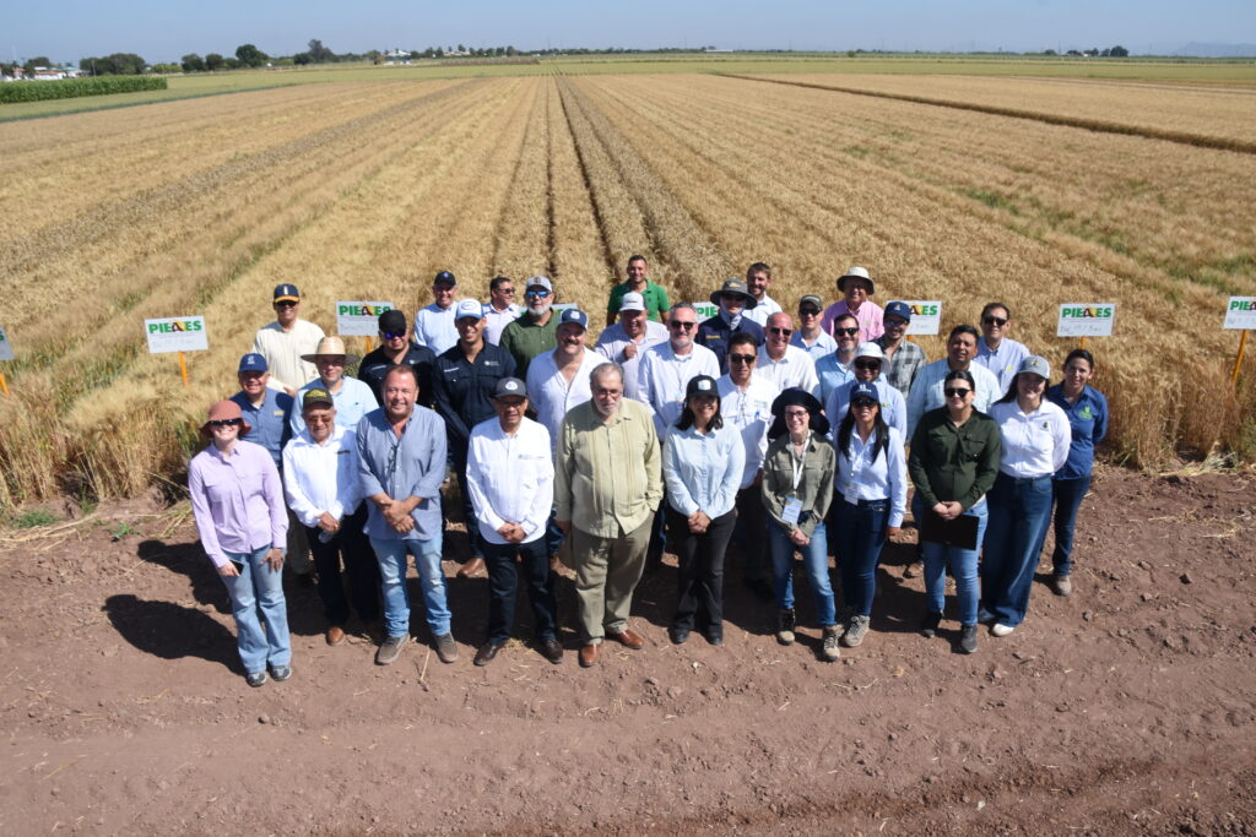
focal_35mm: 27
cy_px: 418
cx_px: 628
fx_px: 942
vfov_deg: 47.9
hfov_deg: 67.4
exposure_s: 1/250
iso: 100
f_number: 9
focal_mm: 18
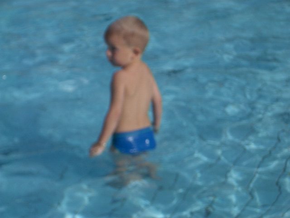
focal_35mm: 105
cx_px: 145
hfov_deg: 18.7
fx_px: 880
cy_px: 109
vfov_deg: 14.1
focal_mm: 17.4
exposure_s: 1/800
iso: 50
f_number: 4.8
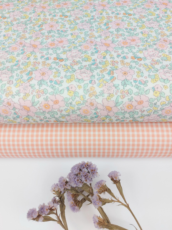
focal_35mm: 24
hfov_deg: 56.8
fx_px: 159
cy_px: 115
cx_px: 86
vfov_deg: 71.6
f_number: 1.8
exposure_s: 1/100
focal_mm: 5.23
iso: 50
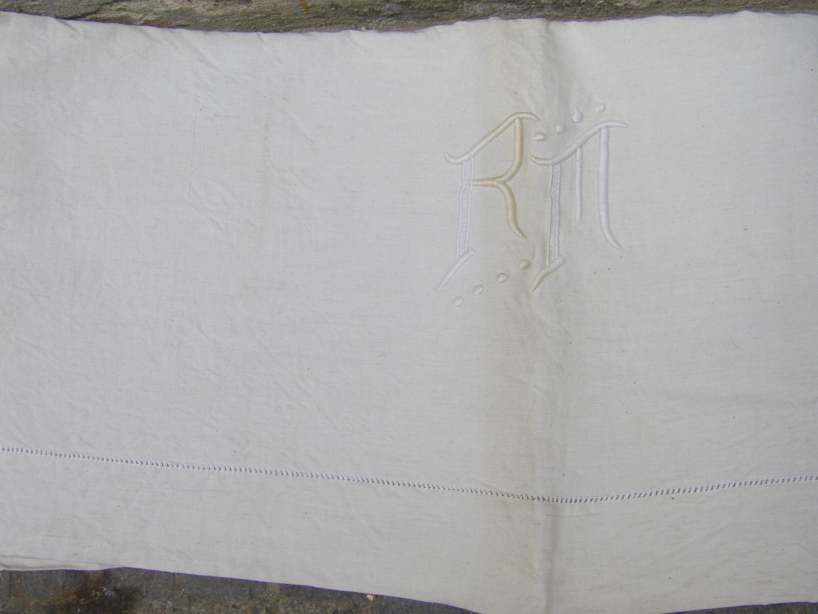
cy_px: 280
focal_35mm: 50
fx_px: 1181
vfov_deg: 29.1
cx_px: 403
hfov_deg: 38.2
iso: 80
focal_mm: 6.3
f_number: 3.5
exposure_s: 1/100
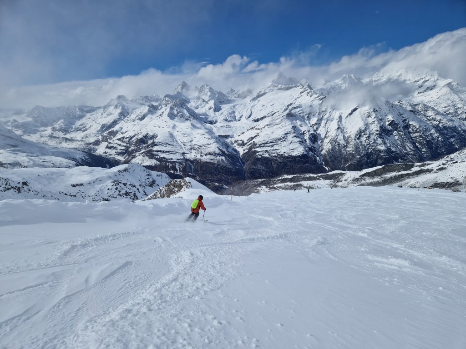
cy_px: 174
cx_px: 233
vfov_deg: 58.9
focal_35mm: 23
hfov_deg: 73.9
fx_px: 310
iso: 50
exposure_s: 1/6912
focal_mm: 5.4
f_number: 1.8
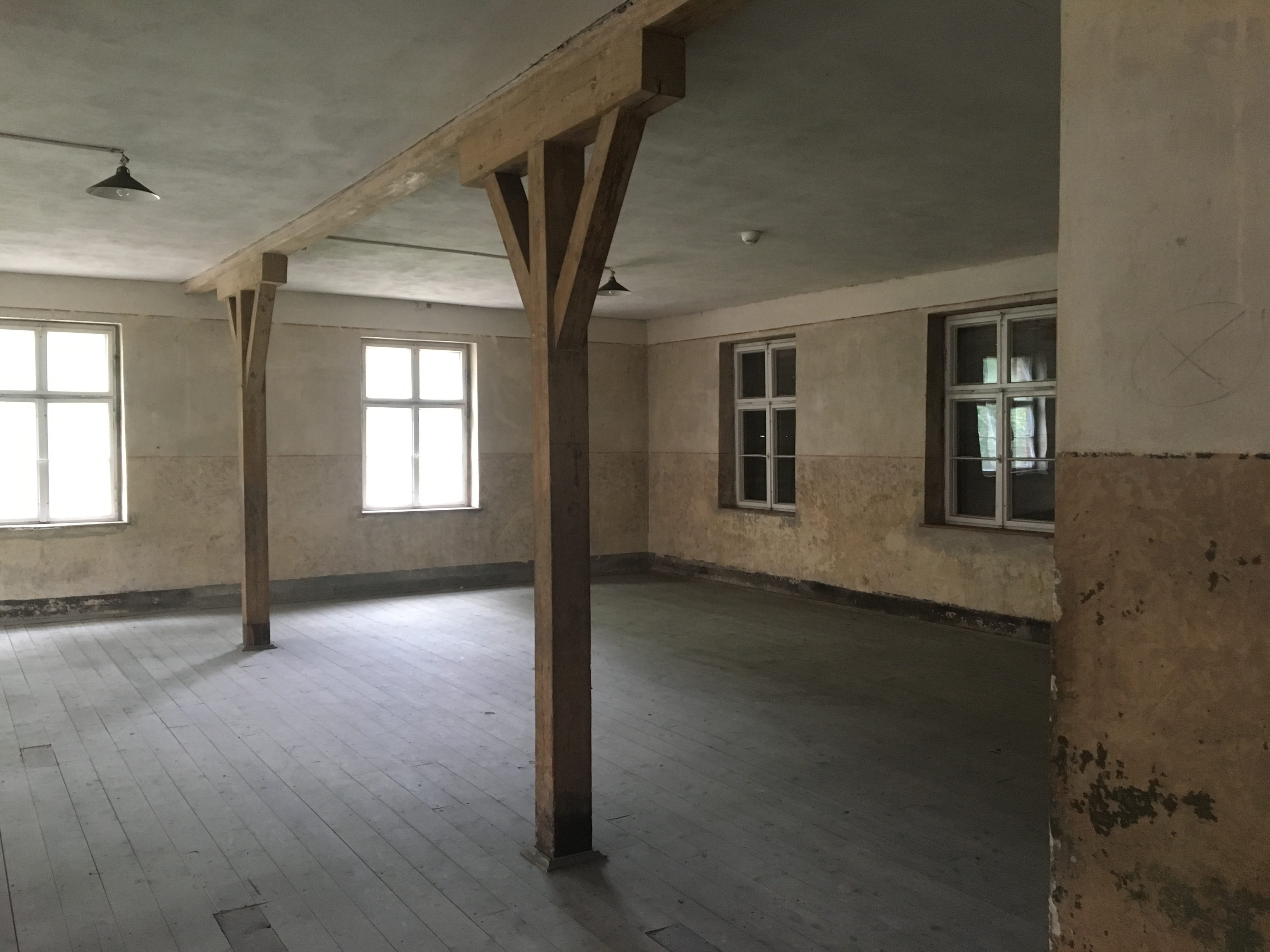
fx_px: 1064
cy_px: 476
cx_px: 635
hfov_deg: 61.7
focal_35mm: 29
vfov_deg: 48.2
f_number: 2.2
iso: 200
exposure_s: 1/17
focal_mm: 4.15
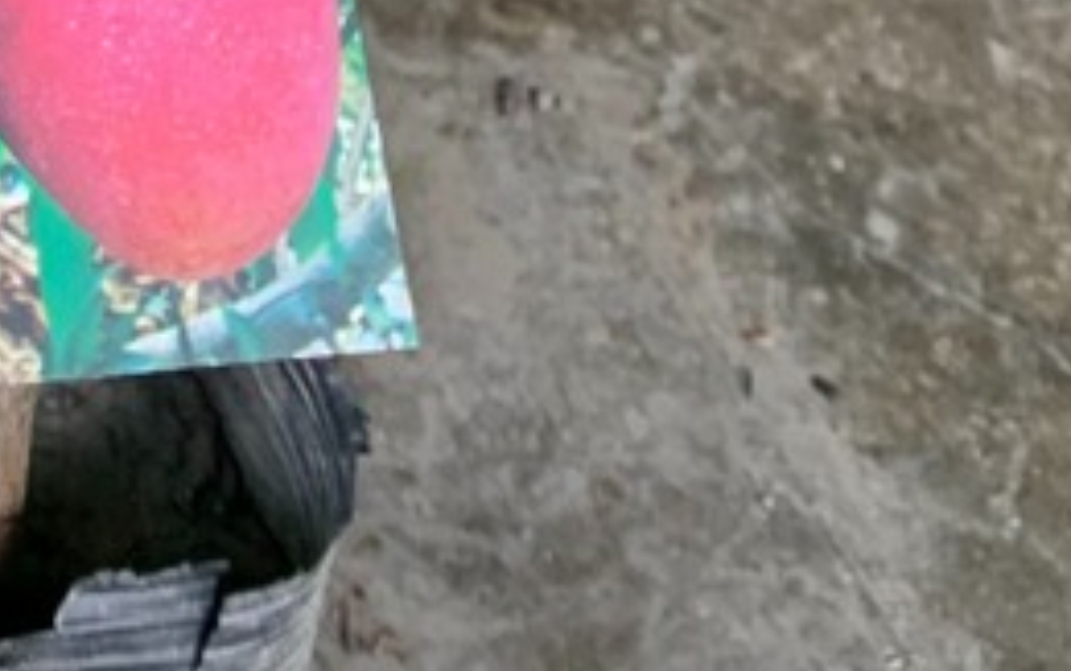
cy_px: -1480
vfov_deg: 8.9
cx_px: -424
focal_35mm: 113
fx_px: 3301
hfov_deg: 17.0
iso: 80
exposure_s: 1/121
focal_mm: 4.25
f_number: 1.8
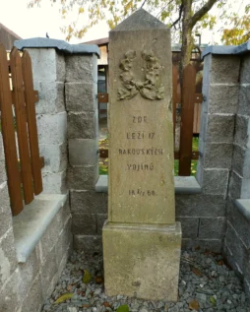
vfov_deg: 66.0
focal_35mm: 26
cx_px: 129
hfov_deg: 55.0
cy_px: 157
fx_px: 240
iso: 100
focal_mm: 4.3
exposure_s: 1/100
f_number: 3.3
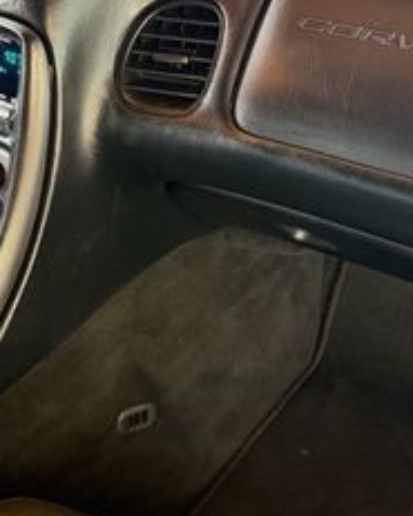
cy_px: 252
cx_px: 125
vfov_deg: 29.1
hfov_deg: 23.4
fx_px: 992
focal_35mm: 65
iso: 400
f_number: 1.78
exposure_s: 1/60
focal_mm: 6.76
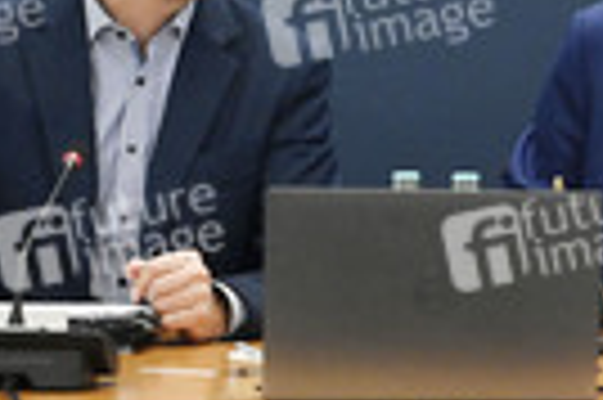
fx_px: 4216
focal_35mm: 252
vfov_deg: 5.4
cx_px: 889
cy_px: 126
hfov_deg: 8.0
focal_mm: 75
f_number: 6.3
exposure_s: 1/320
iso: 8000
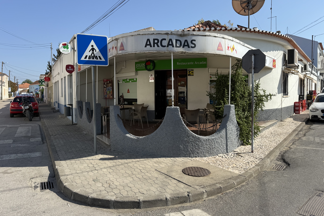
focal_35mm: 26
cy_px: 102
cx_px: 167
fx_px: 234
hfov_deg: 69.4
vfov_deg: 49.5
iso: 80
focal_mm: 6.76
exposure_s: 1/4975
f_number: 1.78
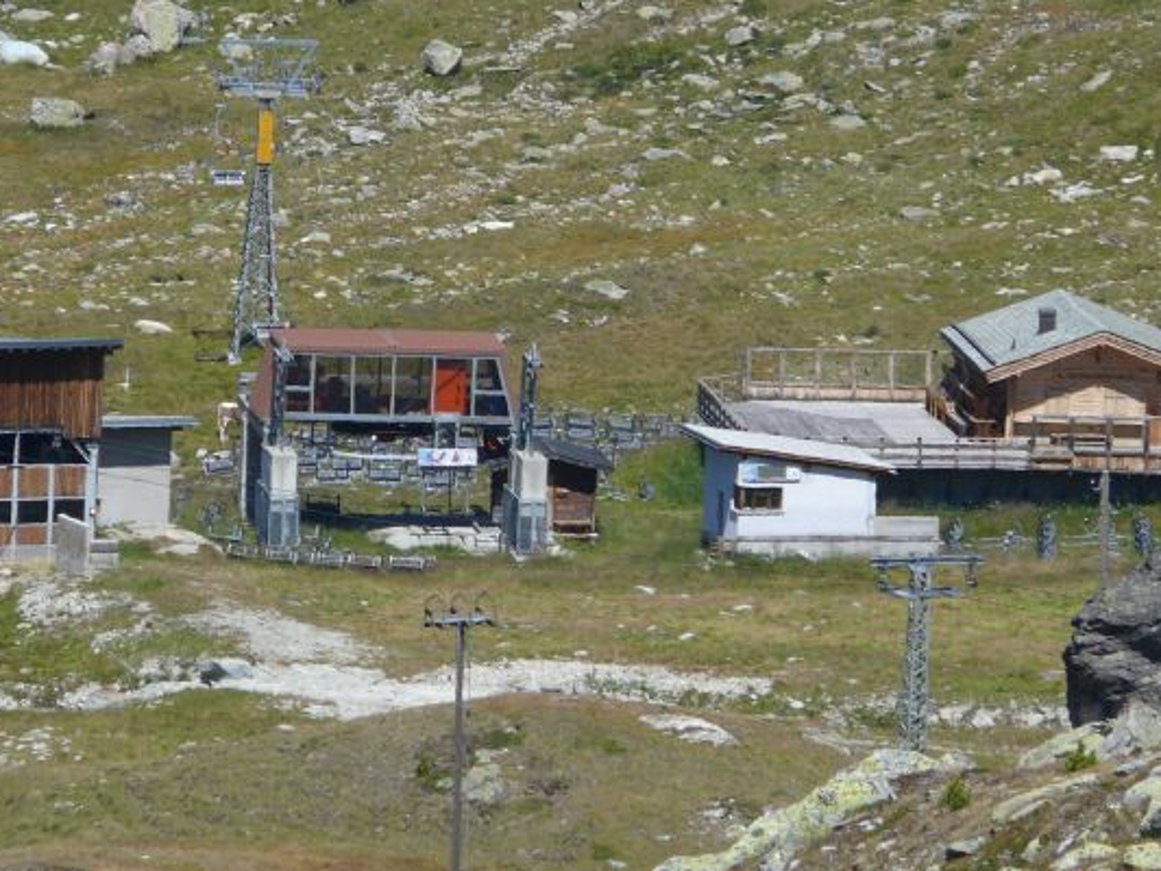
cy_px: 266
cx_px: 438
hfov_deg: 3.1
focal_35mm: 630
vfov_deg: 2.4
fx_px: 21135
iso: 100
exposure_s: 1/400
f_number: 6.3
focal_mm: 88.8
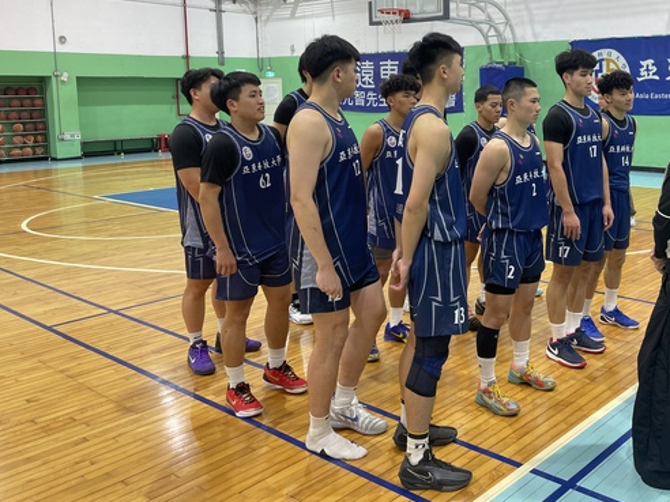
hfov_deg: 49.0
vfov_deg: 38.2
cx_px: 464
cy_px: 161
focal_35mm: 37
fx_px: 716
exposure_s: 1/60
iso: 80
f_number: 1.6
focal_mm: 4.2
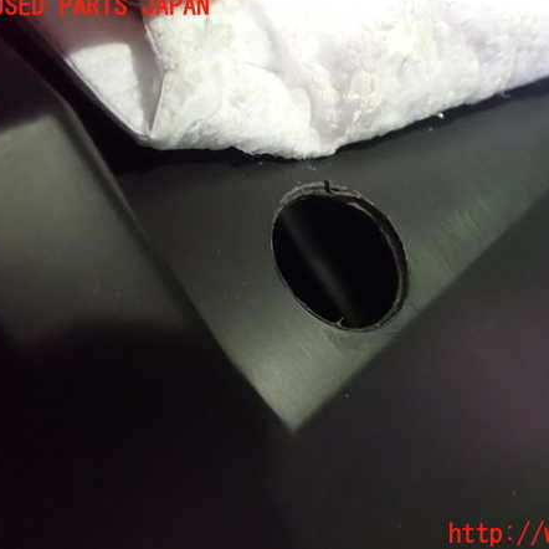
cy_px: 271
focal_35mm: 36
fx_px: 646
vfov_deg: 46.0
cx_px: 356
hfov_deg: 45.5
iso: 1600
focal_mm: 5.4
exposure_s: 1/30
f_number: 2.3
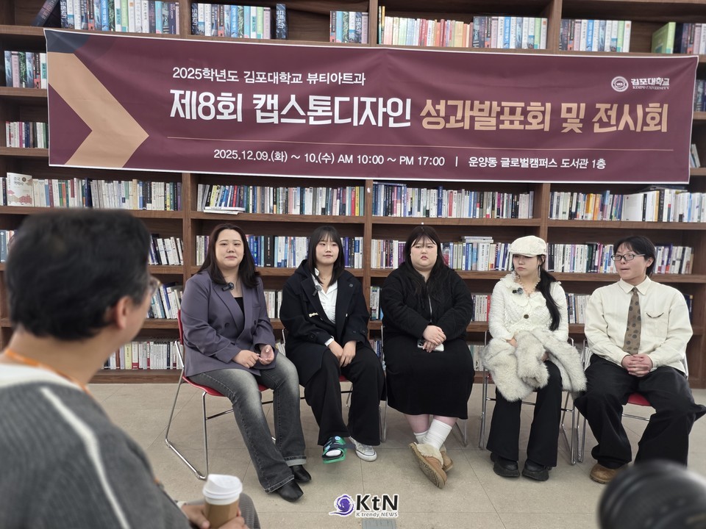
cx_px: 353
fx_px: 469
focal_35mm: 23
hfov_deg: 73.9
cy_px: 264
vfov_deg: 58.9
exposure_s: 1/120
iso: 400
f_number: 1.7
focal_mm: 6.25
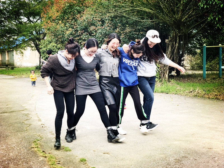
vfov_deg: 28.0
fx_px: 336
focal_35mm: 52
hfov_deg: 36.8
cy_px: 84
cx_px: 112
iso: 16
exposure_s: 1/197
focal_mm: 6
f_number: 2.4
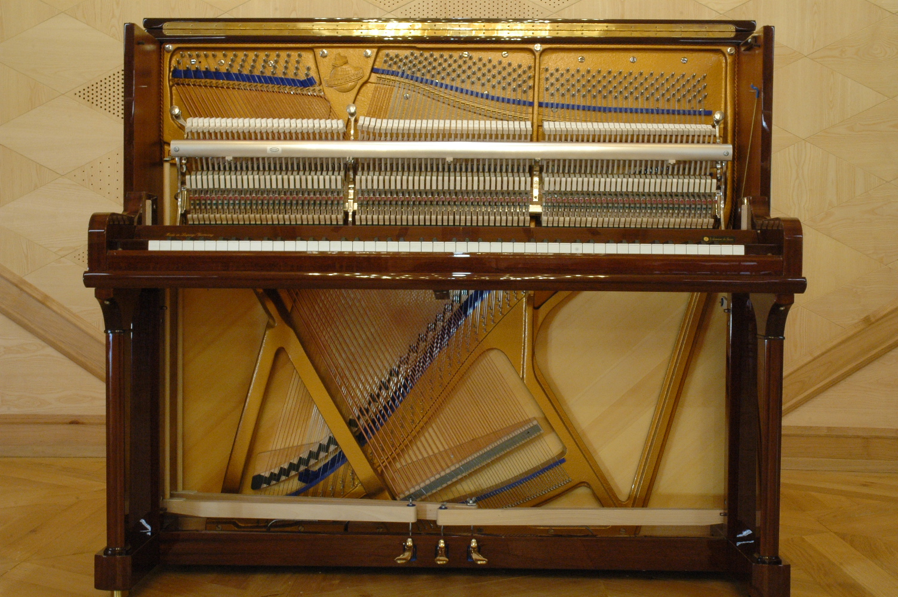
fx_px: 1009
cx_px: 449
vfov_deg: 33.0
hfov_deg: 48.0
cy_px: 298
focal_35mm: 40
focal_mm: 27
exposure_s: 2
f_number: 22
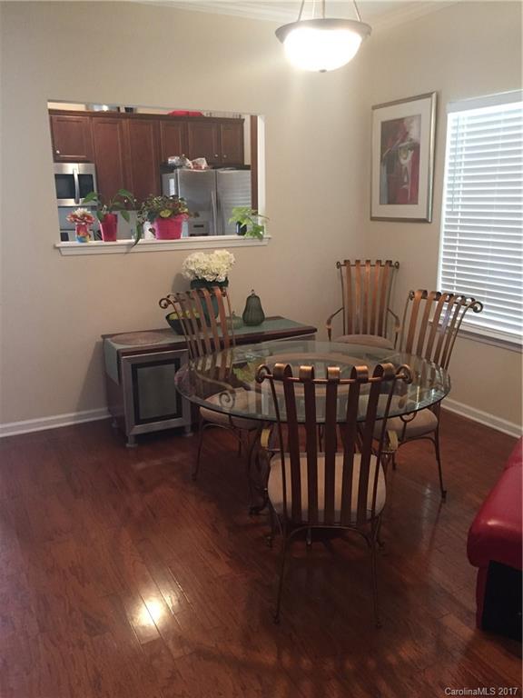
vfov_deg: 61.7
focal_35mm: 29
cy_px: 349
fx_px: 584
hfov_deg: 48.2
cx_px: 262
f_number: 2.2
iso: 200
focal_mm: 4.15
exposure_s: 1/30
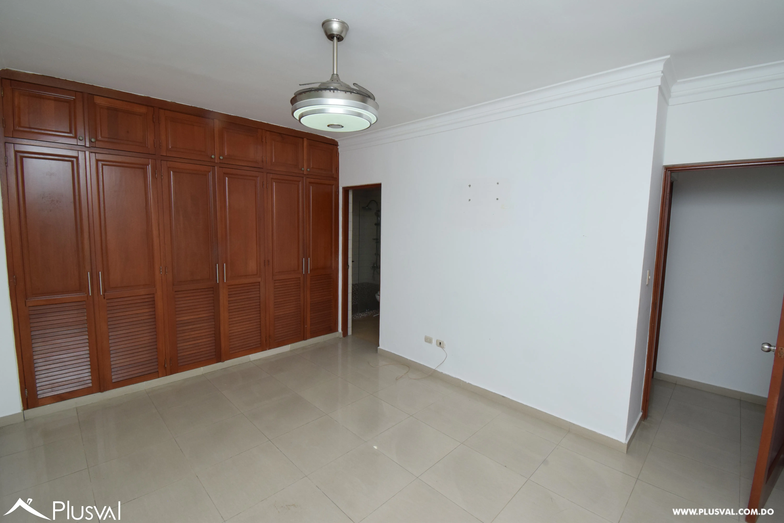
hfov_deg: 100.4
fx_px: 327
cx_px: 392
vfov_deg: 77.3
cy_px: 262
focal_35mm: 15
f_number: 14
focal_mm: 10
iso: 800
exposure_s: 1/100
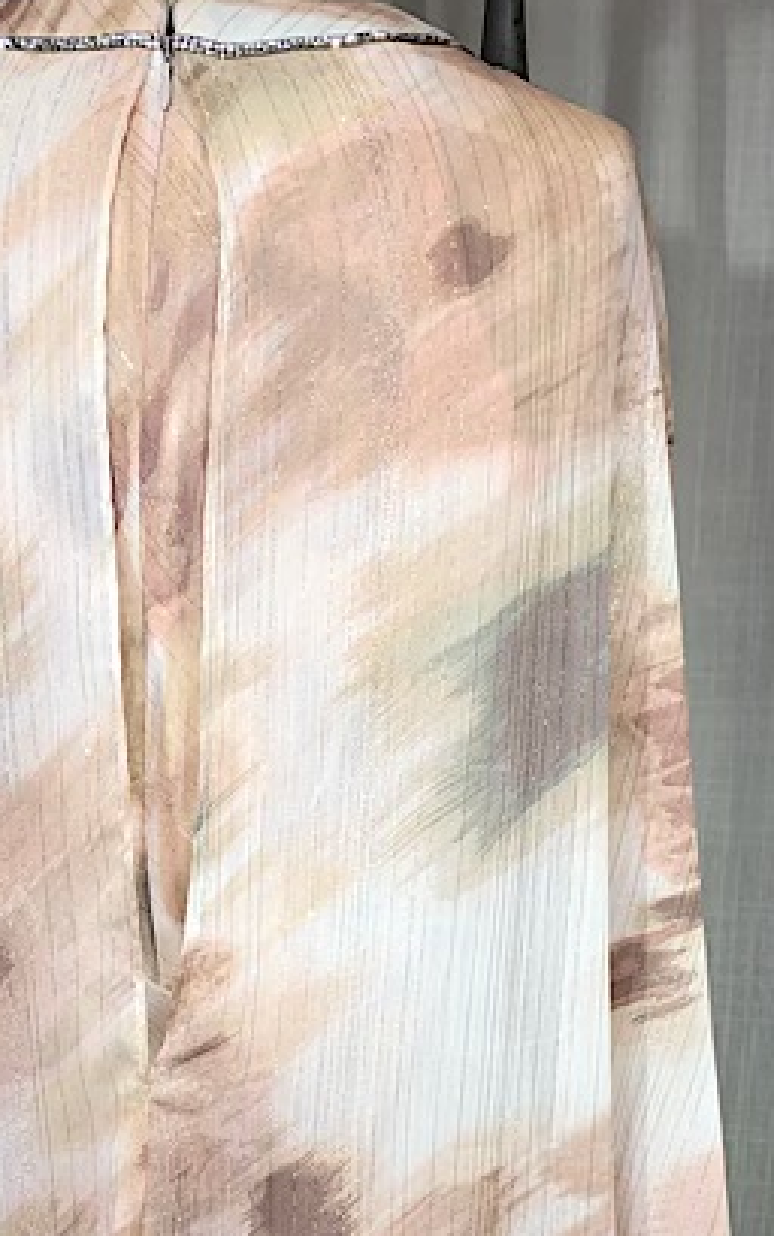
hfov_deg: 22.3
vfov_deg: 33.4
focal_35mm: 58
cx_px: 266
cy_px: 1094
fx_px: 1955
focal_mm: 3.99
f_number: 1.8
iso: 20
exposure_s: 1/163
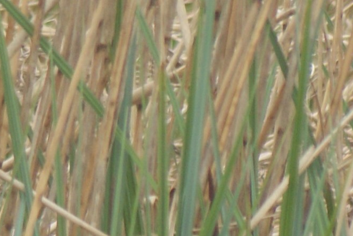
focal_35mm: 994
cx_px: -25
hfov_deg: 2.1
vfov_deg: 1.4
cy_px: 132
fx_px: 9746
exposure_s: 1/500
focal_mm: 300
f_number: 5.6
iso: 400
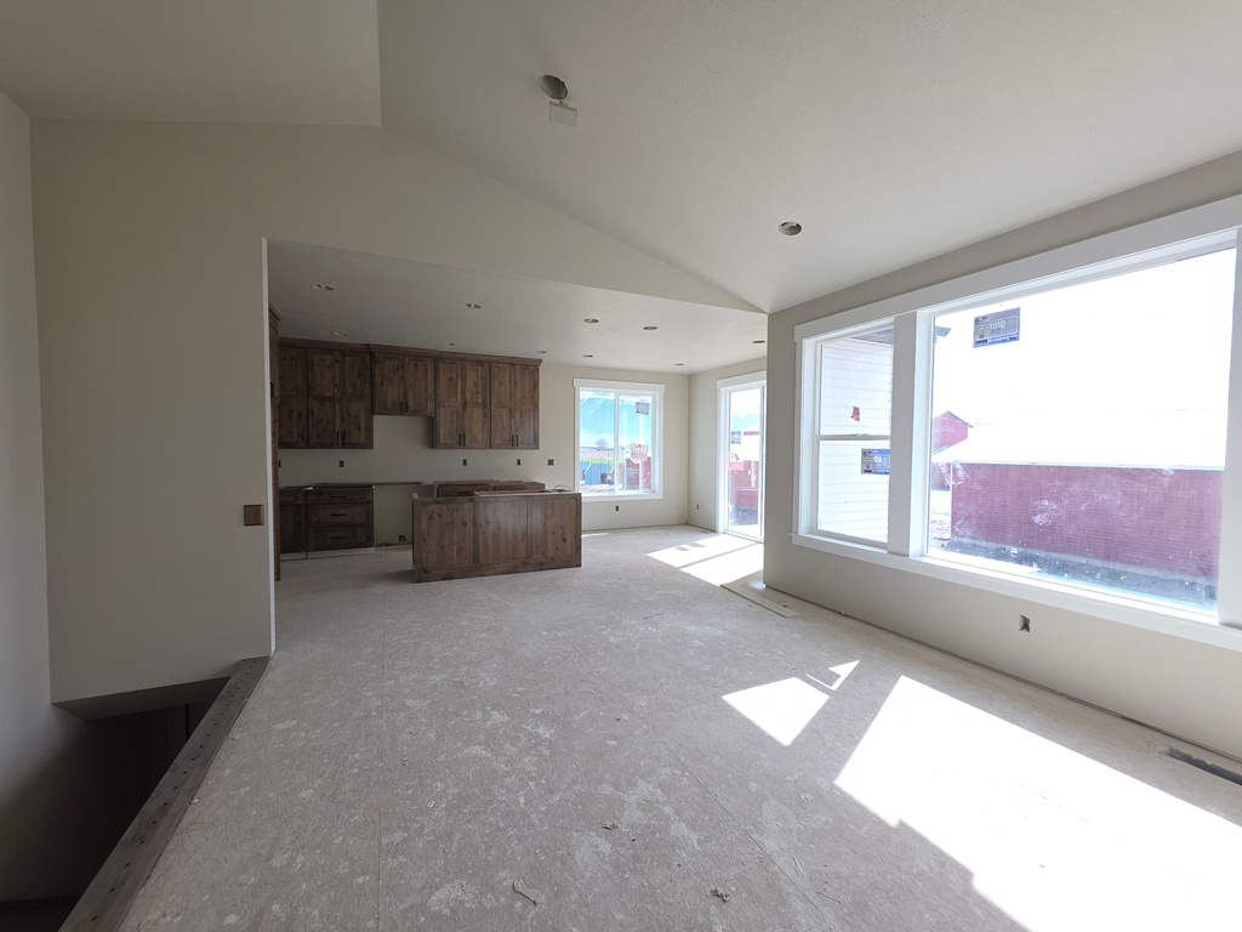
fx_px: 466
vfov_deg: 89.9
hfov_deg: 106.2
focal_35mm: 13
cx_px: 621
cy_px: 466
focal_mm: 2.2
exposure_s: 1/150
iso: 20
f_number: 1.9
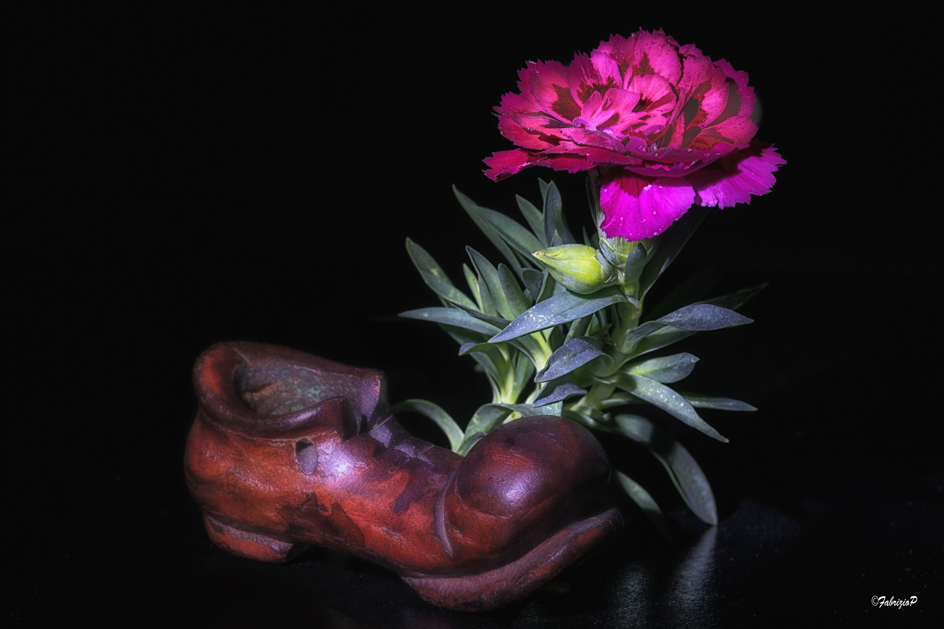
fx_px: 3933
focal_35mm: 150
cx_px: 472
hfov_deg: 13.7
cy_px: 314
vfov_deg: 9.1
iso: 64
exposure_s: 3
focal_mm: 150
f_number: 18
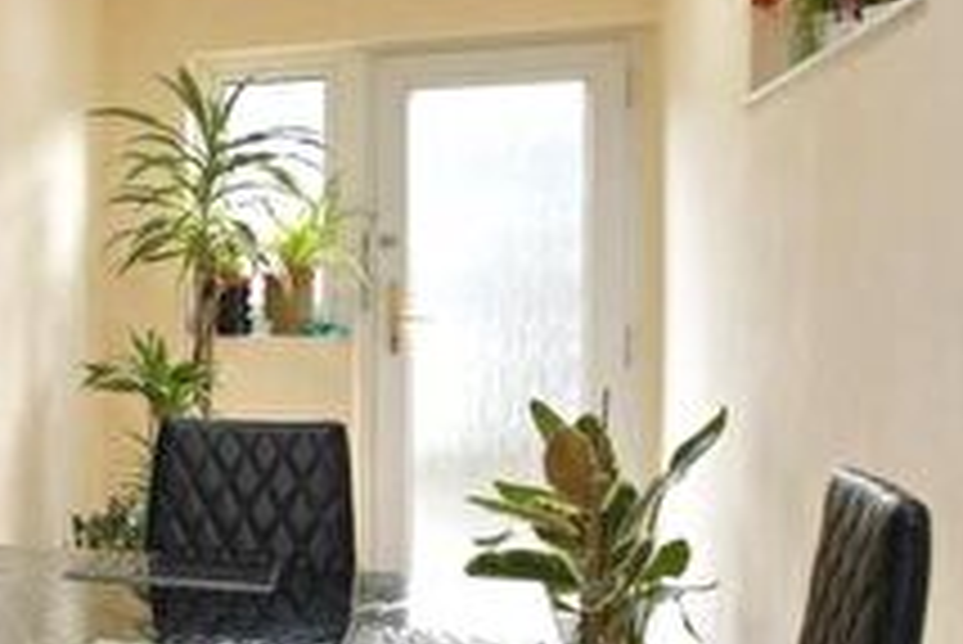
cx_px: -230
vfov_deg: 27.6
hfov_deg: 32.4
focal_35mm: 49
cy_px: 331
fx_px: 1312
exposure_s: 1/2.5
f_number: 8
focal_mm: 10
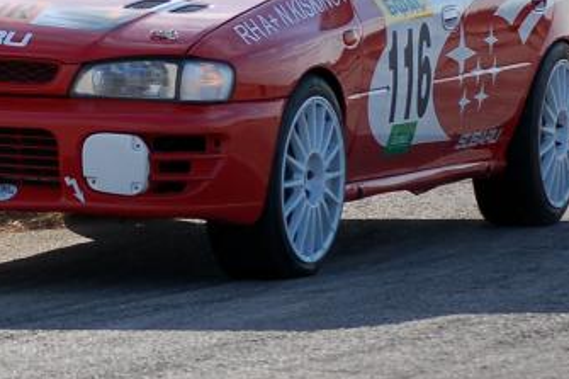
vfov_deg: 2.9
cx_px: 92
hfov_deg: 4.3
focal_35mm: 482
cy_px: 52
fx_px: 7607
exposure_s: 1/1250
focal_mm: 105
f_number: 4.8
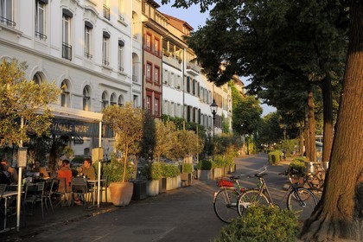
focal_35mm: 48
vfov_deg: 28.1
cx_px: 182
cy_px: 121
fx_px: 484
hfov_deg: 41.1
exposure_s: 1/160
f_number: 5
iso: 200
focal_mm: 48
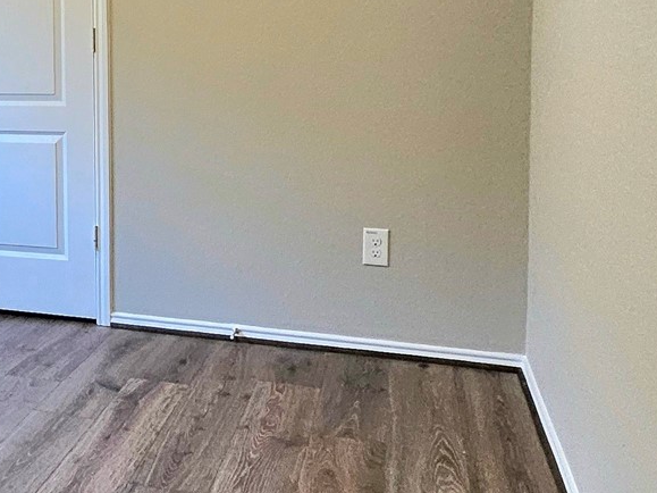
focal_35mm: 46
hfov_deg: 37.8
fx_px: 873
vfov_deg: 31.1
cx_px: 37
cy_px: 134
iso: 320
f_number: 2.2
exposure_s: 1/40
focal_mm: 1.74
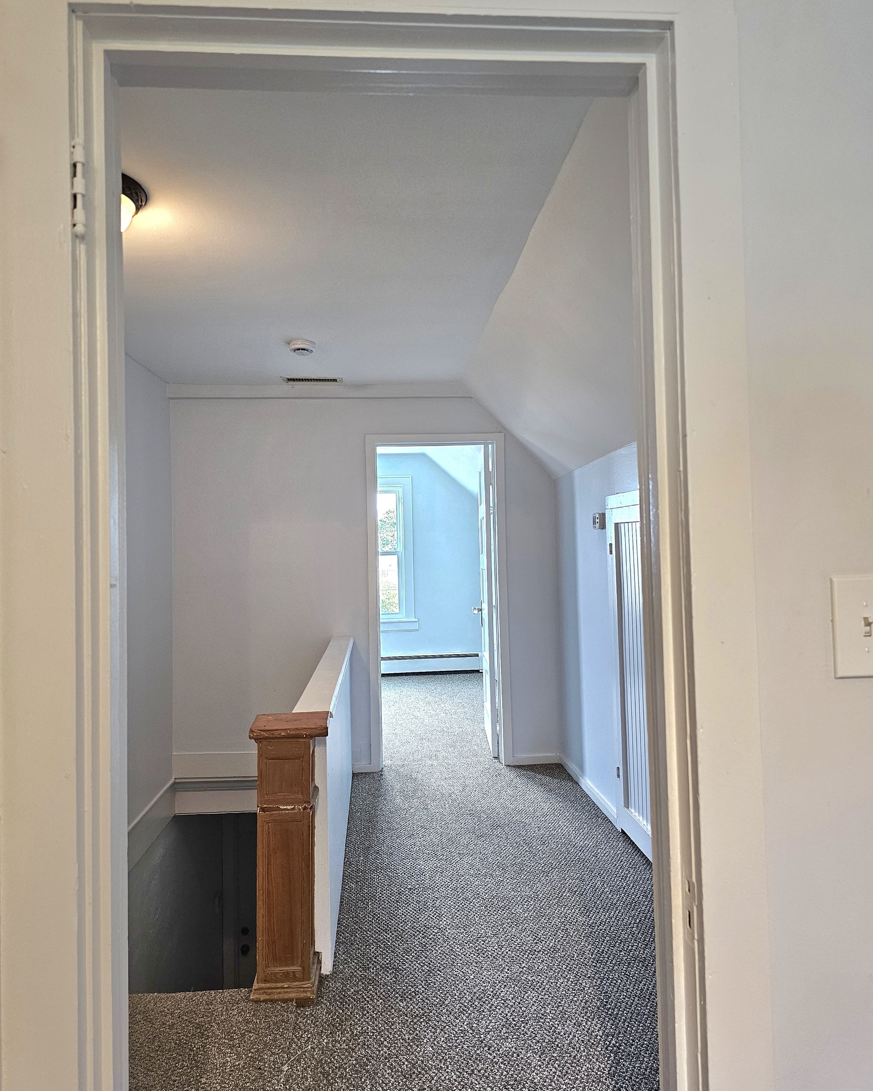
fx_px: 775
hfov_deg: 58.8
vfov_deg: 70.3
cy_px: 527
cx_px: 437
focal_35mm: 24
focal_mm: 6.3
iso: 320
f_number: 1.7
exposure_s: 1/120
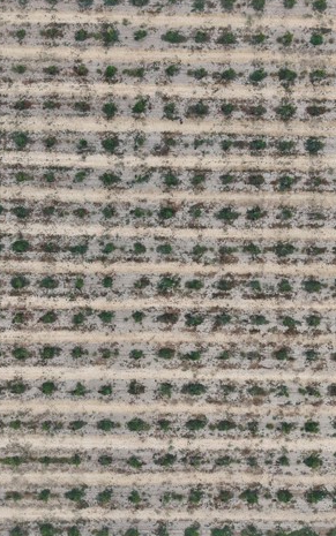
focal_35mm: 35
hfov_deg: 36.2
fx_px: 512
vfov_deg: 55.3
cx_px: 135
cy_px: 269
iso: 100
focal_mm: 8.67
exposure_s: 1/1000
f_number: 1.8
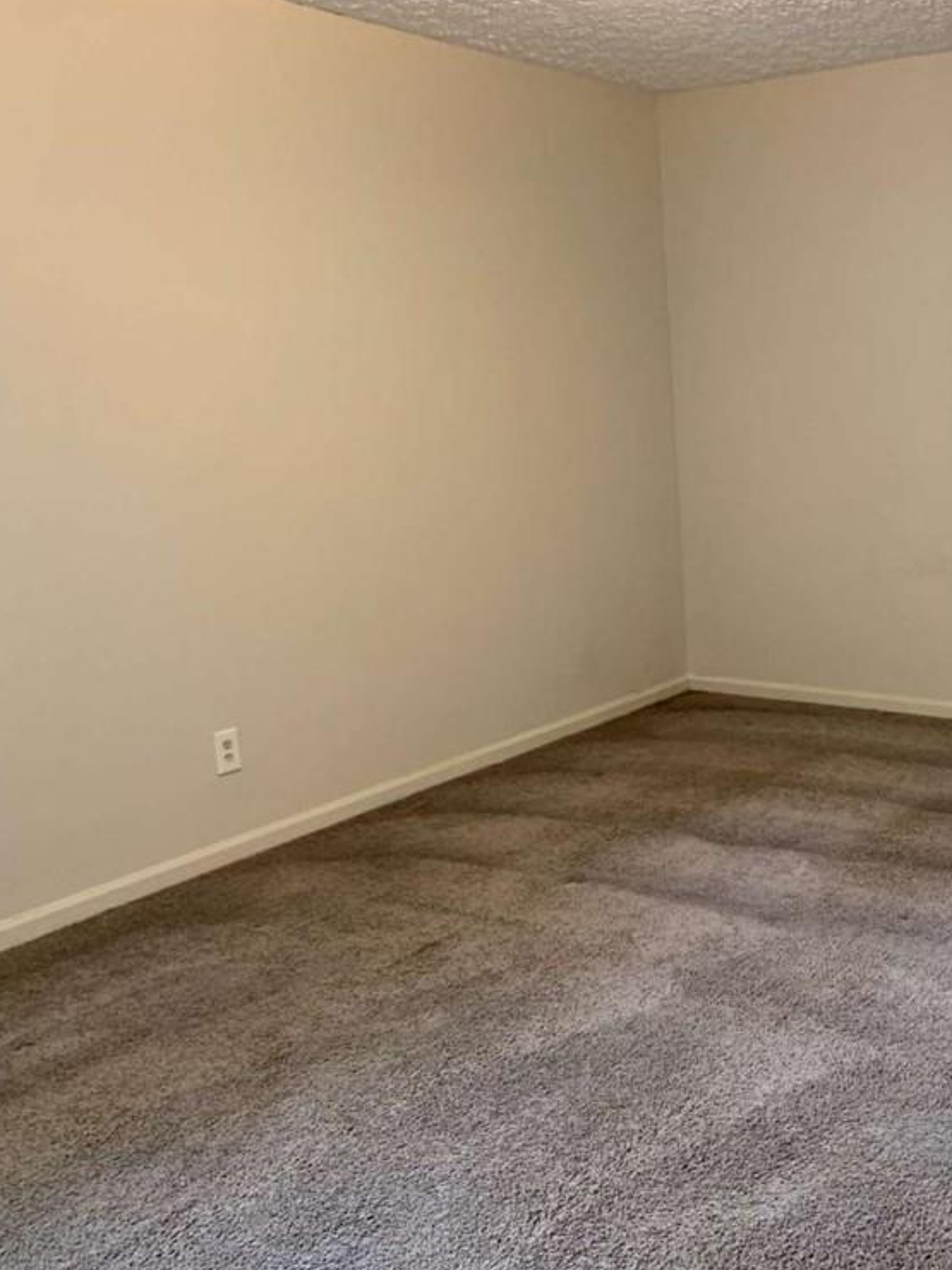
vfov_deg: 51.4
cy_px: 649
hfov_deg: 37.6
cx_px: 818
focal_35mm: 36
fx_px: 1320
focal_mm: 4.25
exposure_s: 1/60
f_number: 1.8
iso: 160
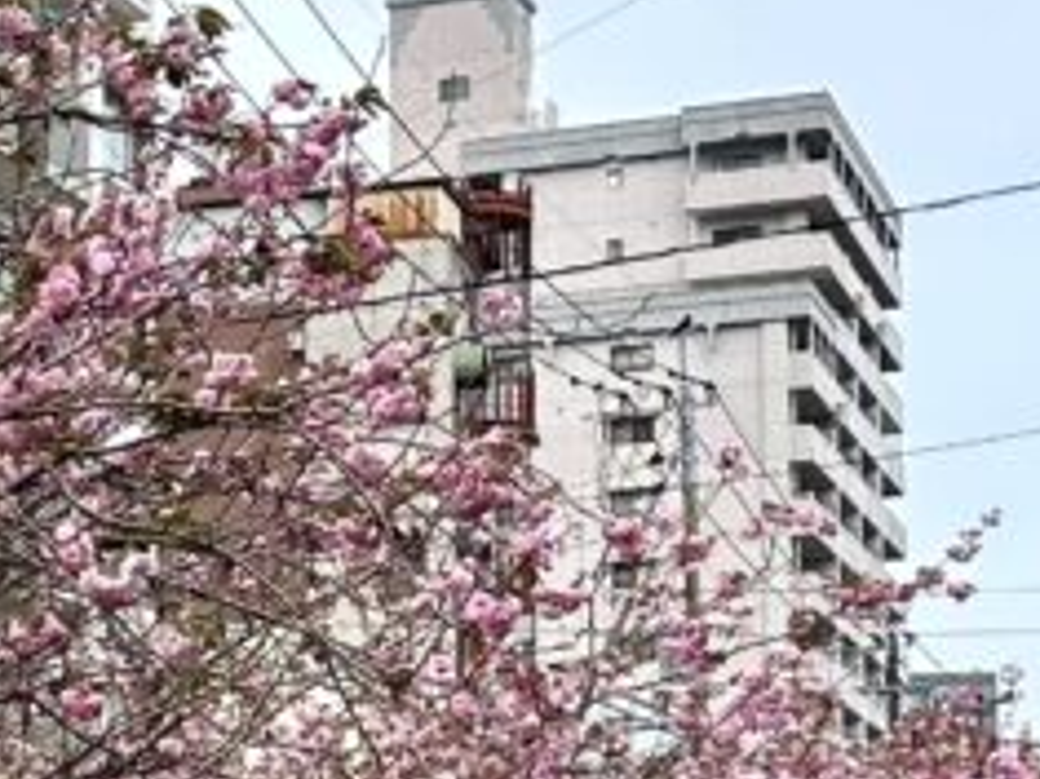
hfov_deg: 14.1
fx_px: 3934
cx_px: -505
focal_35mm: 131
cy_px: 929
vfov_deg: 11.1
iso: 80
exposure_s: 1/422
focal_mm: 6.86
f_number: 1.78
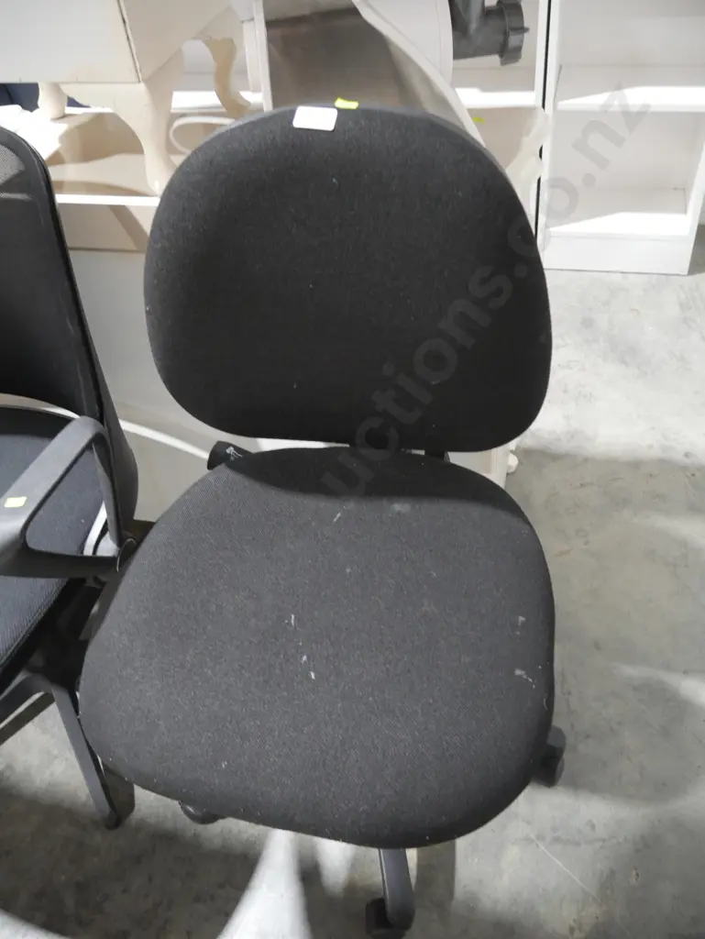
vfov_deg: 63.4
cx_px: 352
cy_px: 470
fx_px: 760
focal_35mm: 28
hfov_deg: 49.8
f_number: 3.5
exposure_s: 1/60
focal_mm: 14
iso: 1000
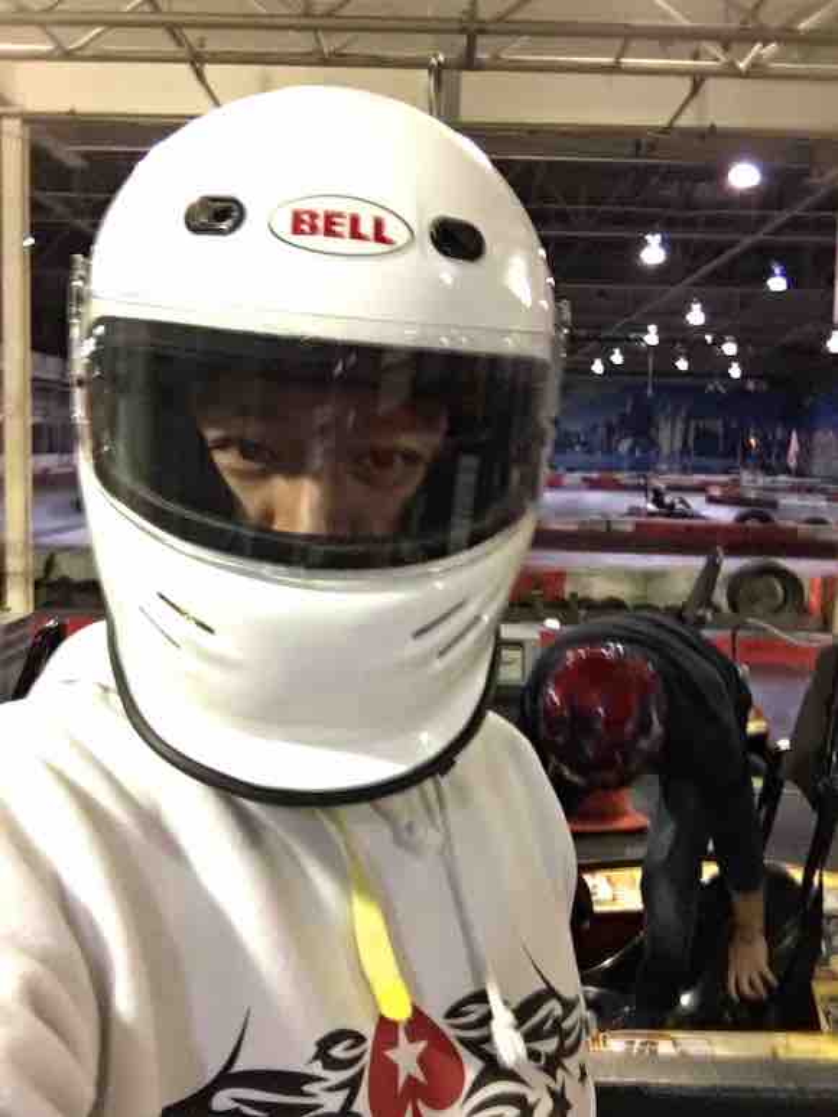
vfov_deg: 58.3
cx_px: 419
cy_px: 558
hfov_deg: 45.5
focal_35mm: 31
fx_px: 1000
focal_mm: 2.65
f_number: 2.2
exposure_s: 1/30
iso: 320
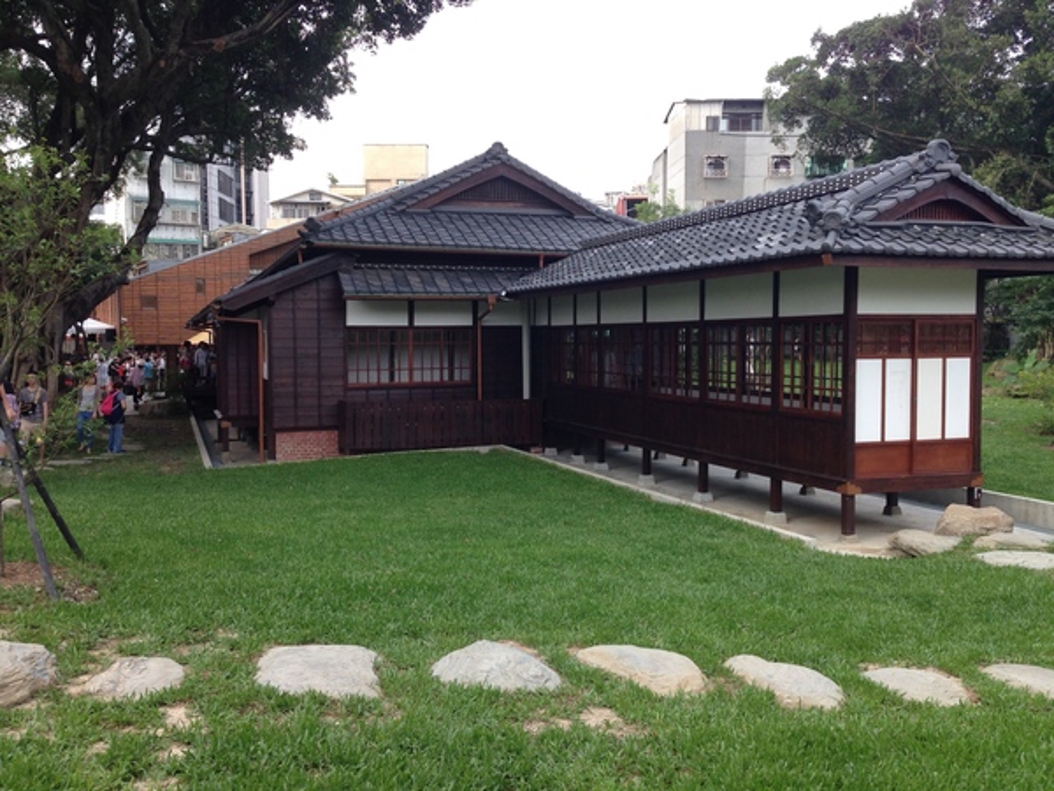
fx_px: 1005
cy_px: 396
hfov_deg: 55.4
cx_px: 527
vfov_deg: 42.9
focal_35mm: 33
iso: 50
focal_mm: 4.12
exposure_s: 1/232
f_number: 2.4
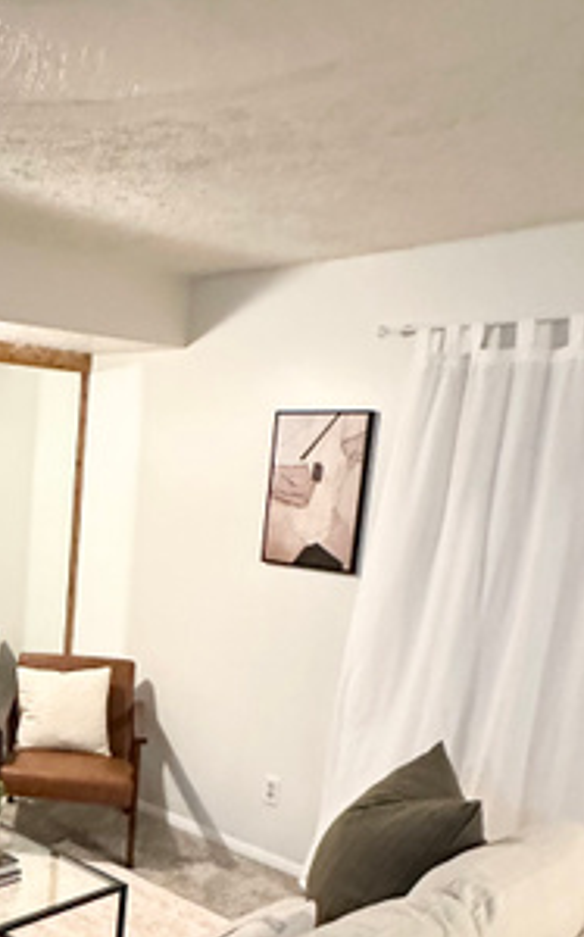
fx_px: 970
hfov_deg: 30.4
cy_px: 622
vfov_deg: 50.7
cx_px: -41
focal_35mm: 38
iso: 800
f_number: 2.2
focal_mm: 2.22
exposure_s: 1/60
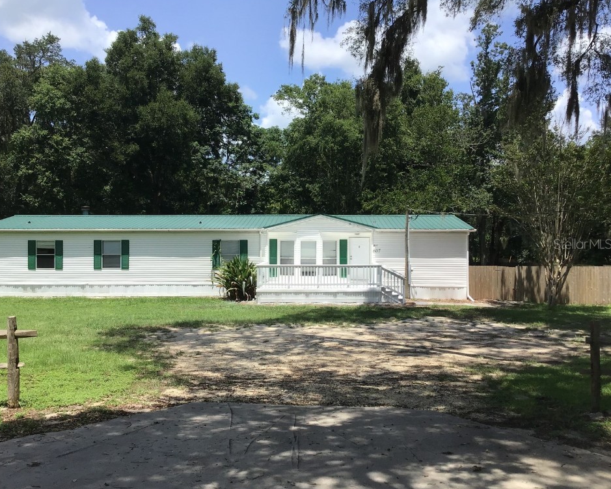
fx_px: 597
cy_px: 244
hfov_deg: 54.2
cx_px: 282
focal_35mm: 33
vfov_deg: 44.5
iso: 25
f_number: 2.4
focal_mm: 3.3
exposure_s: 1/1217
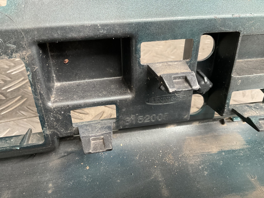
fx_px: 221
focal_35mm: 29
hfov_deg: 61.7
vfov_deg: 48.2
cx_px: 132
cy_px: 99
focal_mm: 3
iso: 160
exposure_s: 1/50
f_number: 1.8
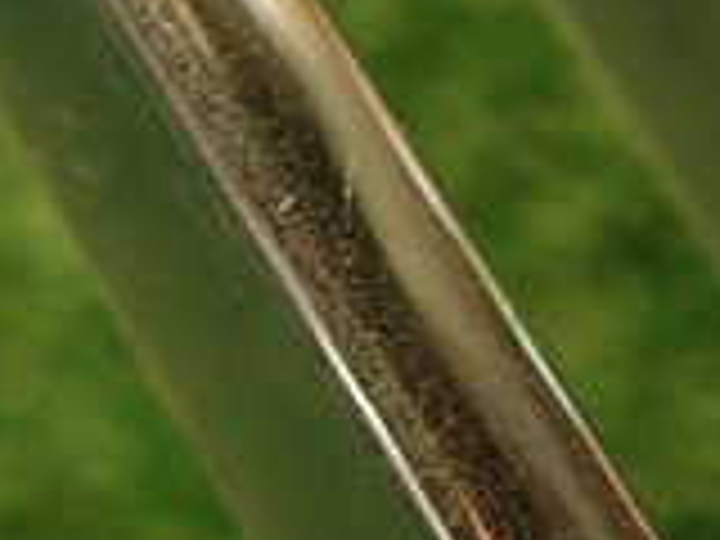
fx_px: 2496
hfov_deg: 14.7
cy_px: 243
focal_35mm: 120
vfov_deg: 12.3
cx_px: -495
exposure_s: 1/30
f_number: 2.4
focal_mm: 5.79
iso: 400
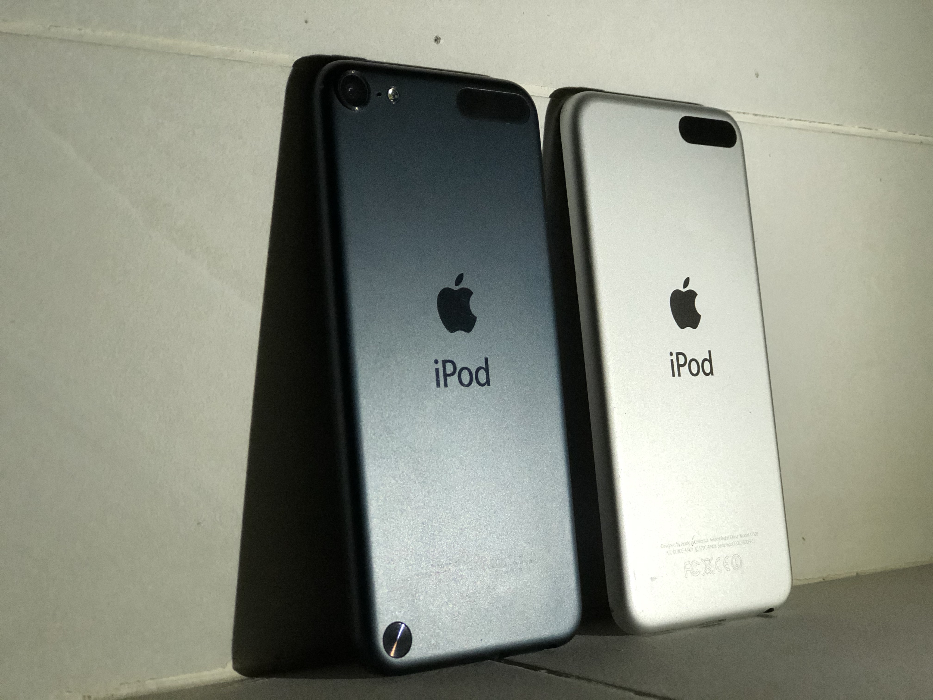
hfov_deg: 33.8
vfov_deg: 25.7
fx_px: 1536
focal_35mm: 57
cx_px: 466
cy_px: 350
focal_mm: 6.6
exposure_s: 1/30
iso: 250
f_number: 2.8
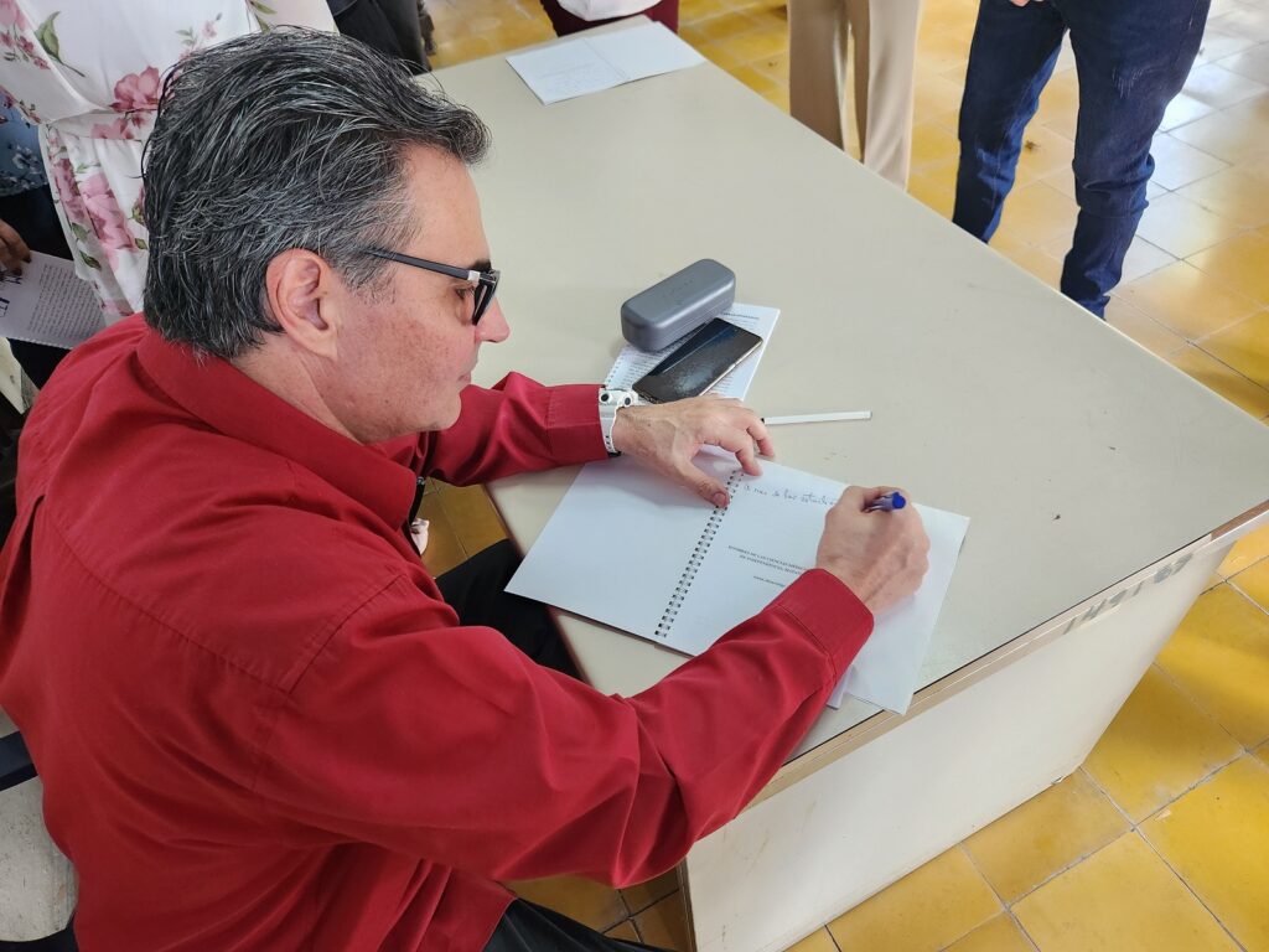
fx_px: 843
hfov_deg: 73.9
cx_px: 634
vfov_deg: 58.9
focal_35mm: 23
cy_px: 476
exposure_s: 1/60
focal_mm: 5.4
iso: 640
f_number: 1.8
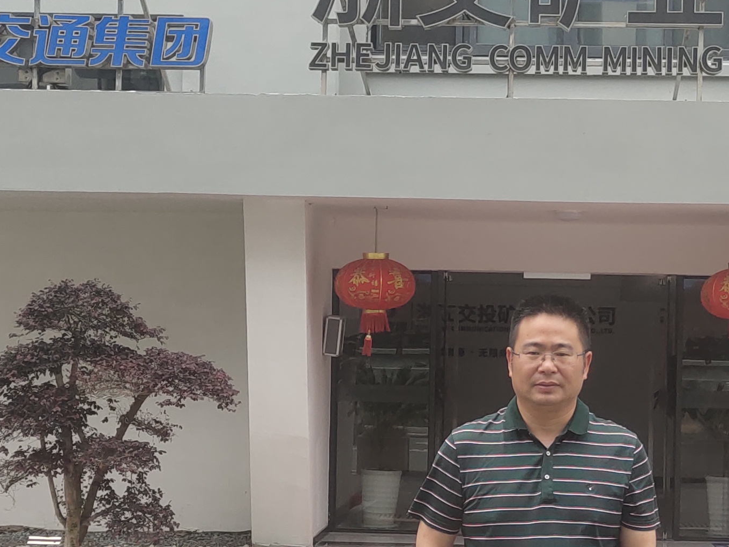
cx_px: 477
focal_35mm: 86
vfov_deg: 17.1
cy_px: 380
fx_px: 1811
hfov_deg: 22.7
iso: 50
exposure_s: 1/925
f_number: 1.8
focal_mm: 4.27
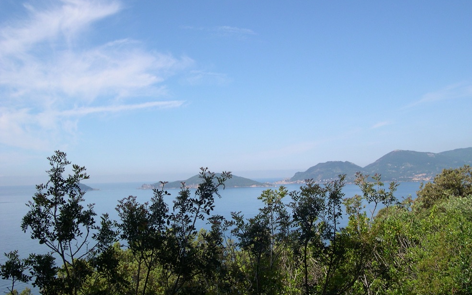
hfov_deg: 48.2
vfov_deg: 31.2
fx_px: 527
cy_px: 168
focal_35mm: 41
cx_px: 240
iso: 100
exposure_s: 1/191
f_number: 7.6
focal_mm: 8
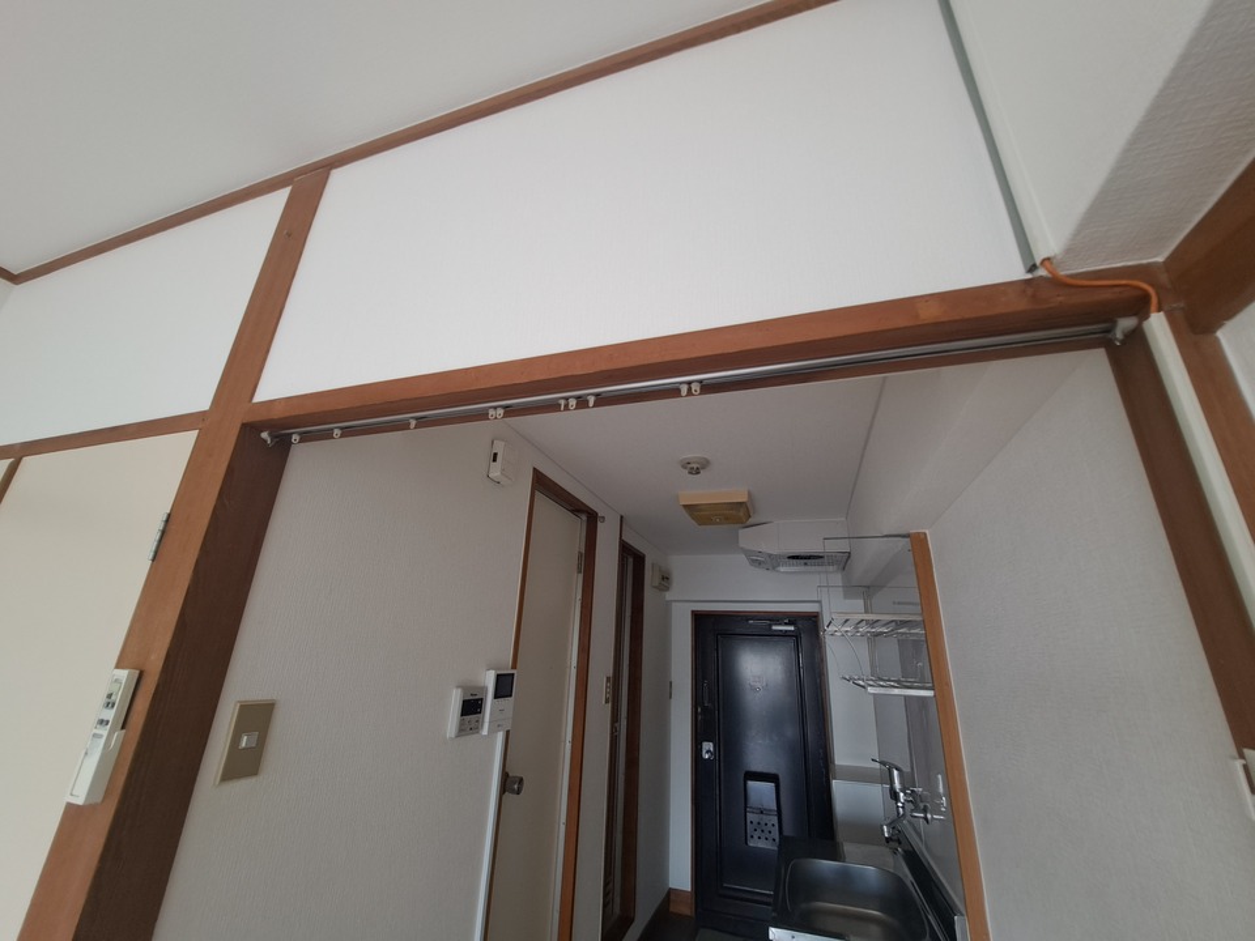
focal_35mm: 13
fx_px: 471
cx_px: 628
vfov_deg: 89.9
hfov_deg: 106.2
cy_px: 470
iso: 125
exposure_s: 1/50
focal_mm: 1.74
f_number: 2.2
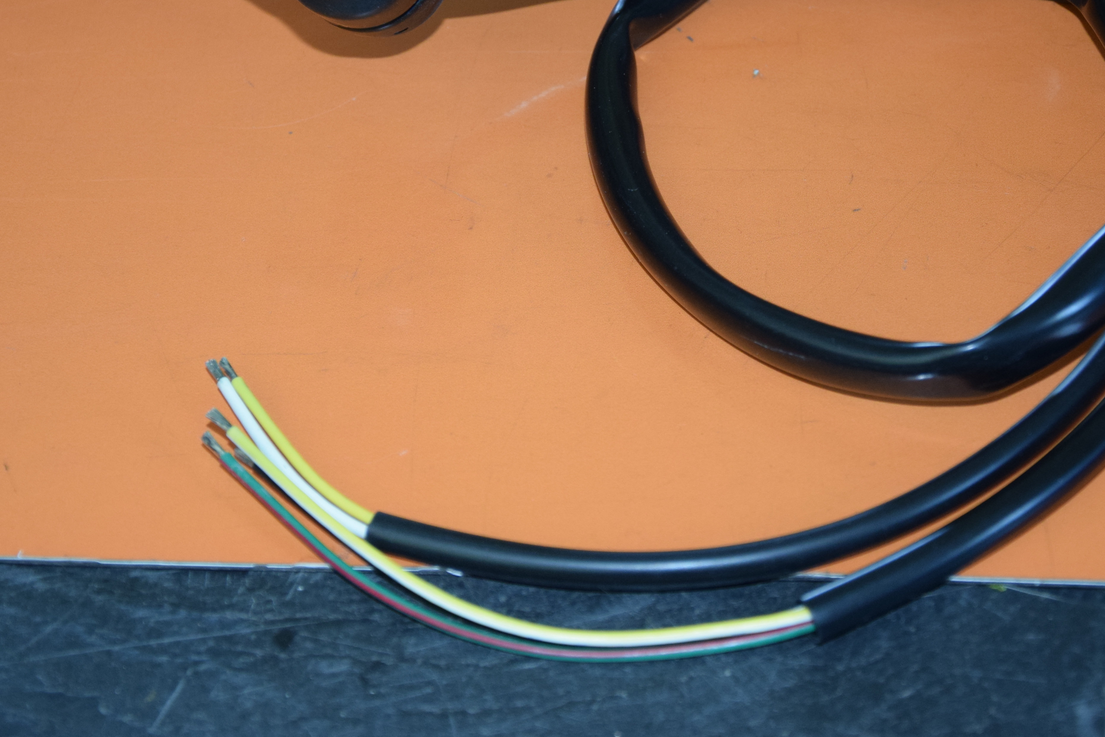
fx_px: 3339
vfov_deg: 12.6
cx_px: 549
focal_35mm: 109
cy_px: 194
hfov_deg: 18.8
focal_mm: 45
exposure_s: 1/60
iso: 900
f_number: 4.8
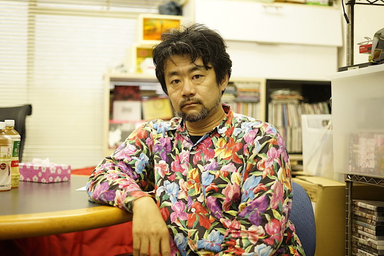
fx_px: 534
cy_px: 128
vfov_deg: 27.0
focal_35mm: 50
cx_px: 192
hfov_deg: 39.6
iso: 1600
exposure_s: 1/640
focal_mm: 50
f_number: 1.8
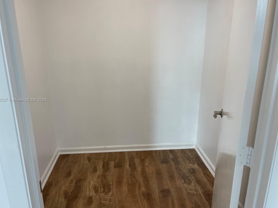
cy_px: 100
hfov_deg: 65.3
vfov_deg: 51.3
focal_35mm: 27
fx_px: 217
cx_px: 136
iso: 50
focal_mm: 5.1
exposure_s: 1/120
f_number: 1.6
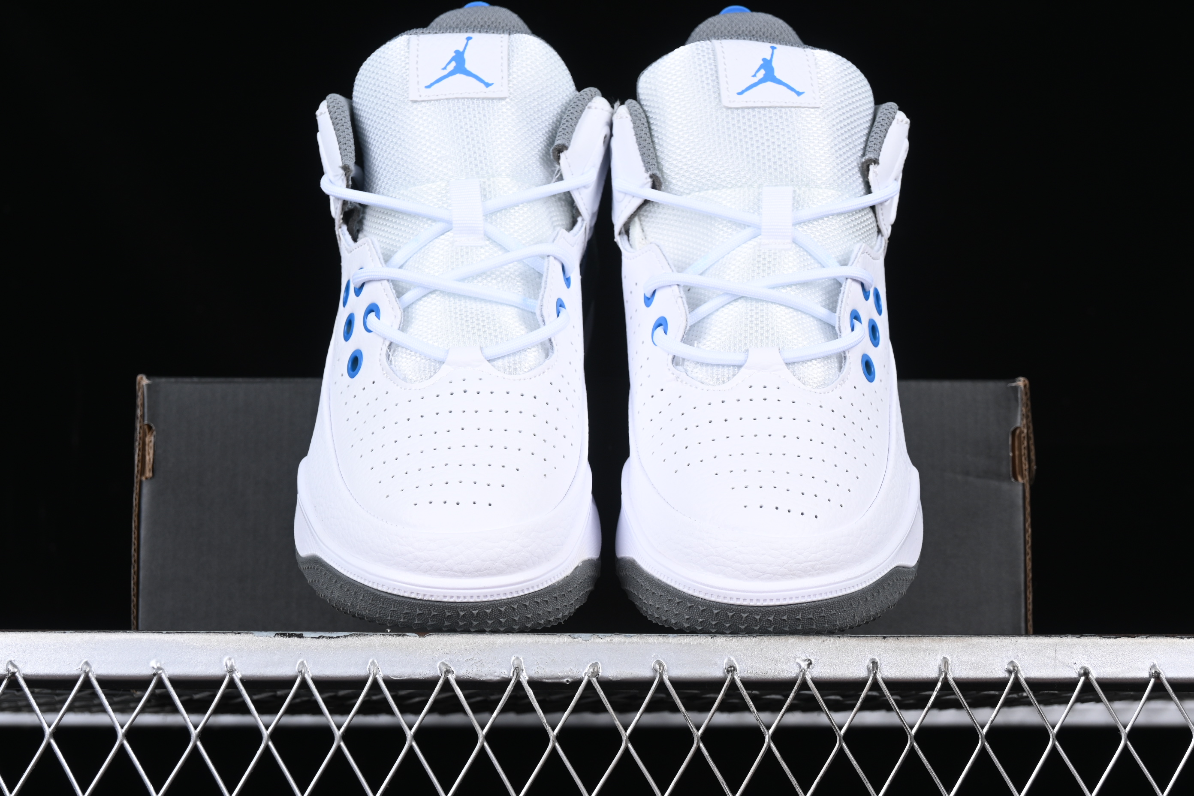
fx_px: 2487
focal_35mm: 75
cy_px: 398
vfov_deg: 18.2
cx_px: 597
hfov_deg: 27.0
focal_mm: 50
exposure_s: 1/80
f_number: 8
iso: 160
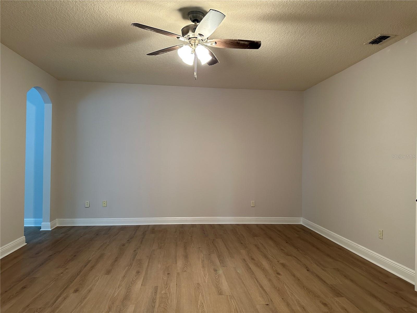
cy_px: 156
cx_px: 208
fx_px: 289
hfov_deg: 71.6
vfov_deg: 56.8
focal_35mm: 24
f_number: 1.78
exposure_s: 1/60
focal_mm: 6.86
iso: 250
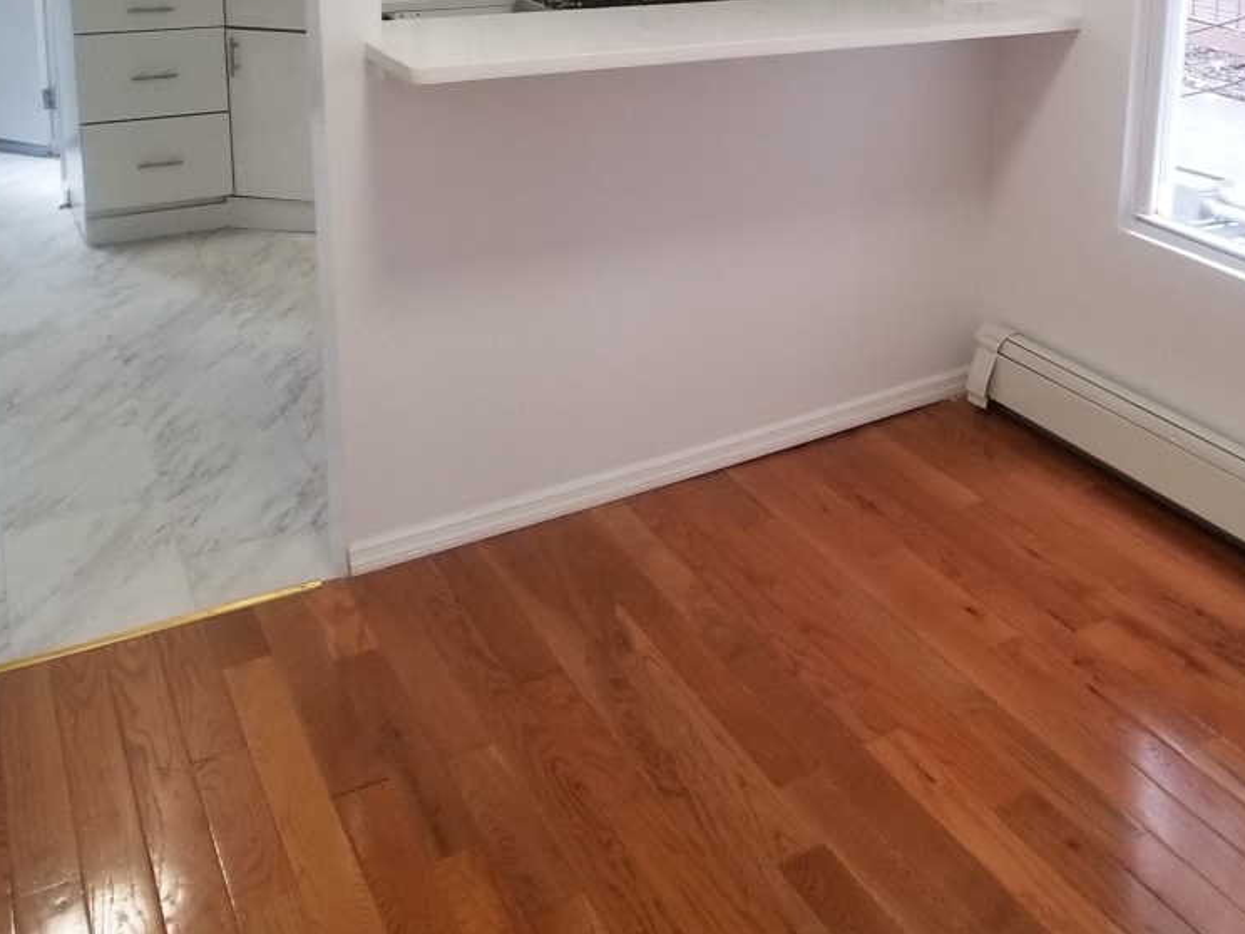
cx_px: 917
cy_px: 100
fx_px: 2050
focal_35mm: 57
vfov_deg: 24.9
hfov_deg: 33.2
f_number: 1.7
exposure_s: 1/60
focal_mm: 4.3
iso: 160
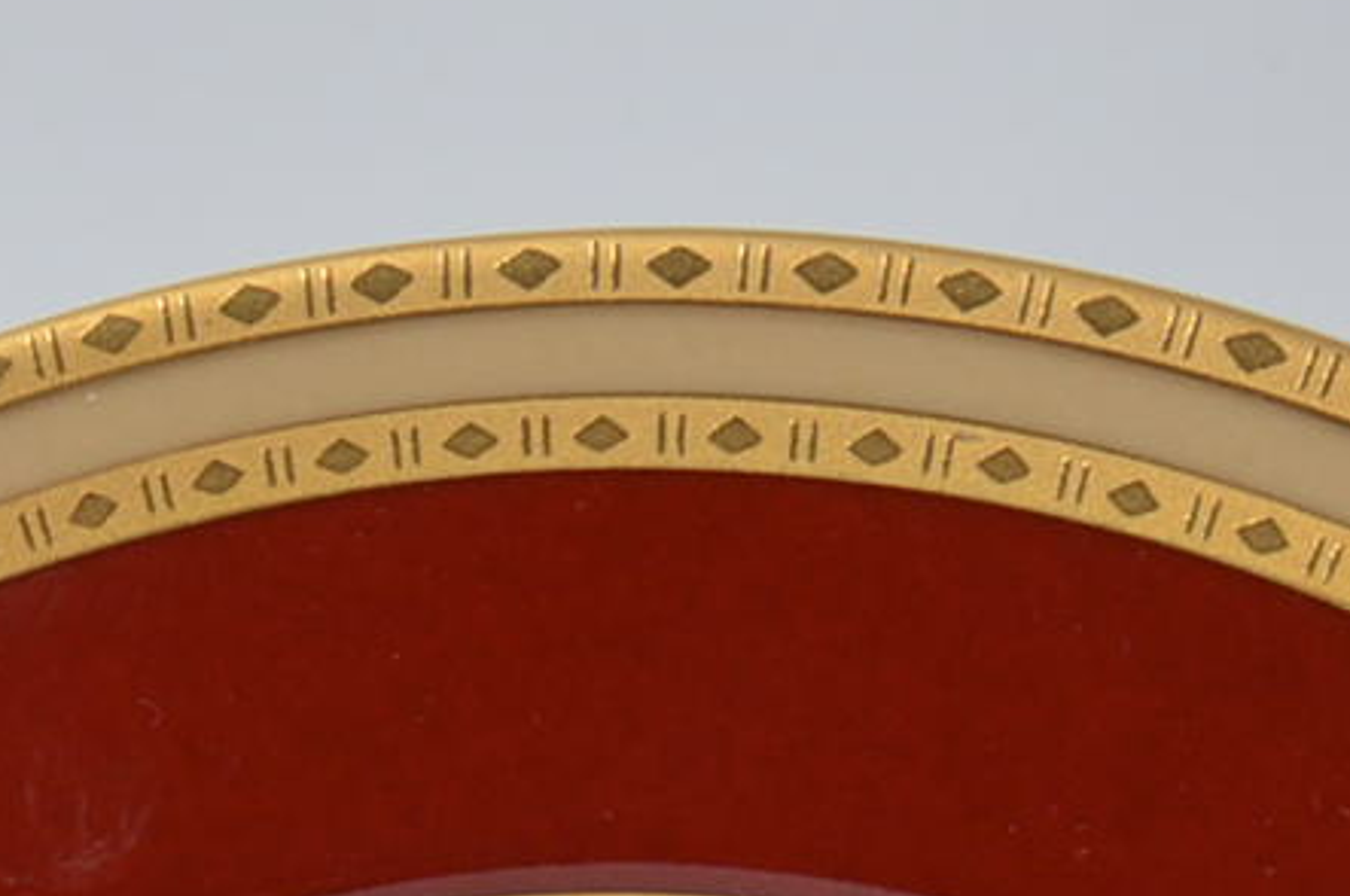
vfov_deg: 4.1
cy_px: 2609
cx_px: -1624
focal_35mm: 326
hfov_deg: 6.1
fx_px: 12207
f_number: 11
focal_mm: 32
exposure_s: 1/80
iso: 100
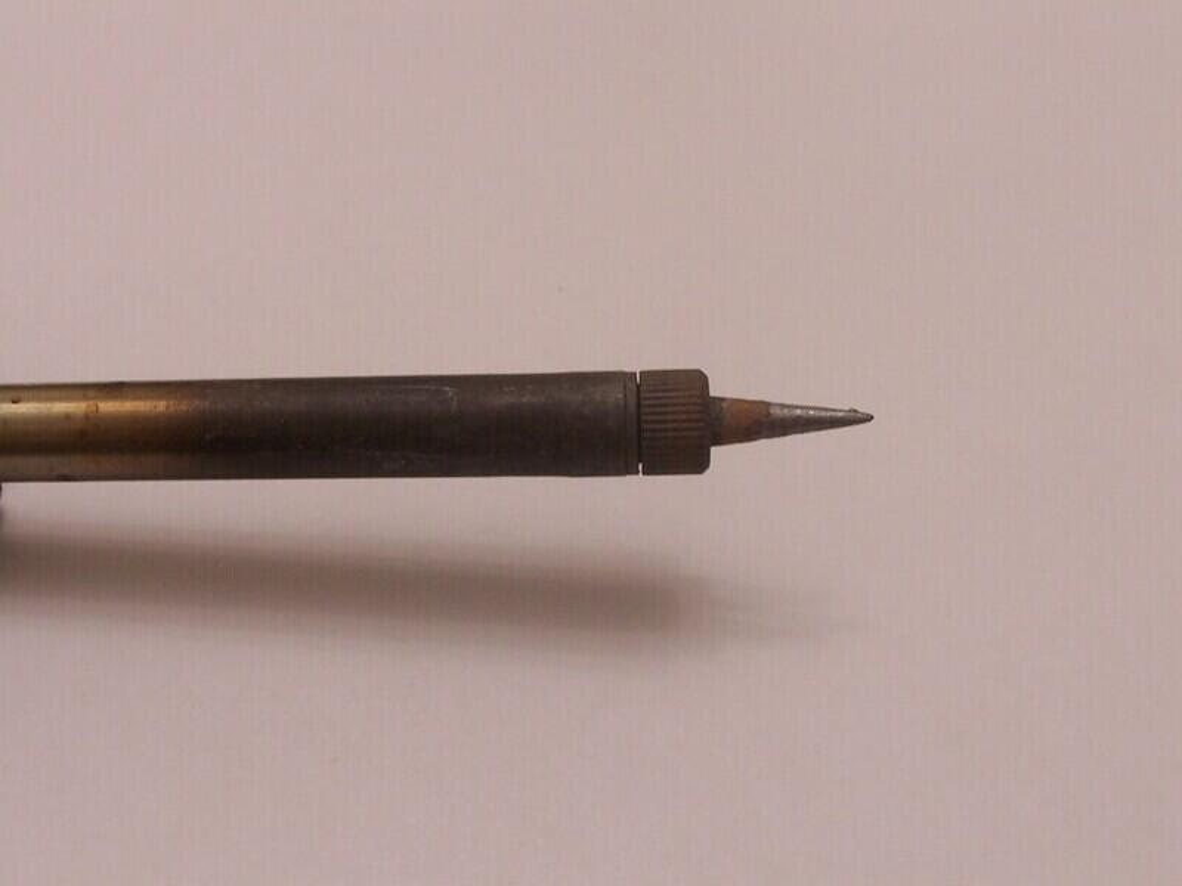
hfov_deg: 38.2
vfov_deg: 29.1
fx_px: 1707
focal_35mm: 50
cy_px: 443
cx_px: 591
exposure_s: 1/10
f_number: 3.4
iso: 140
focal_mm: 8.6
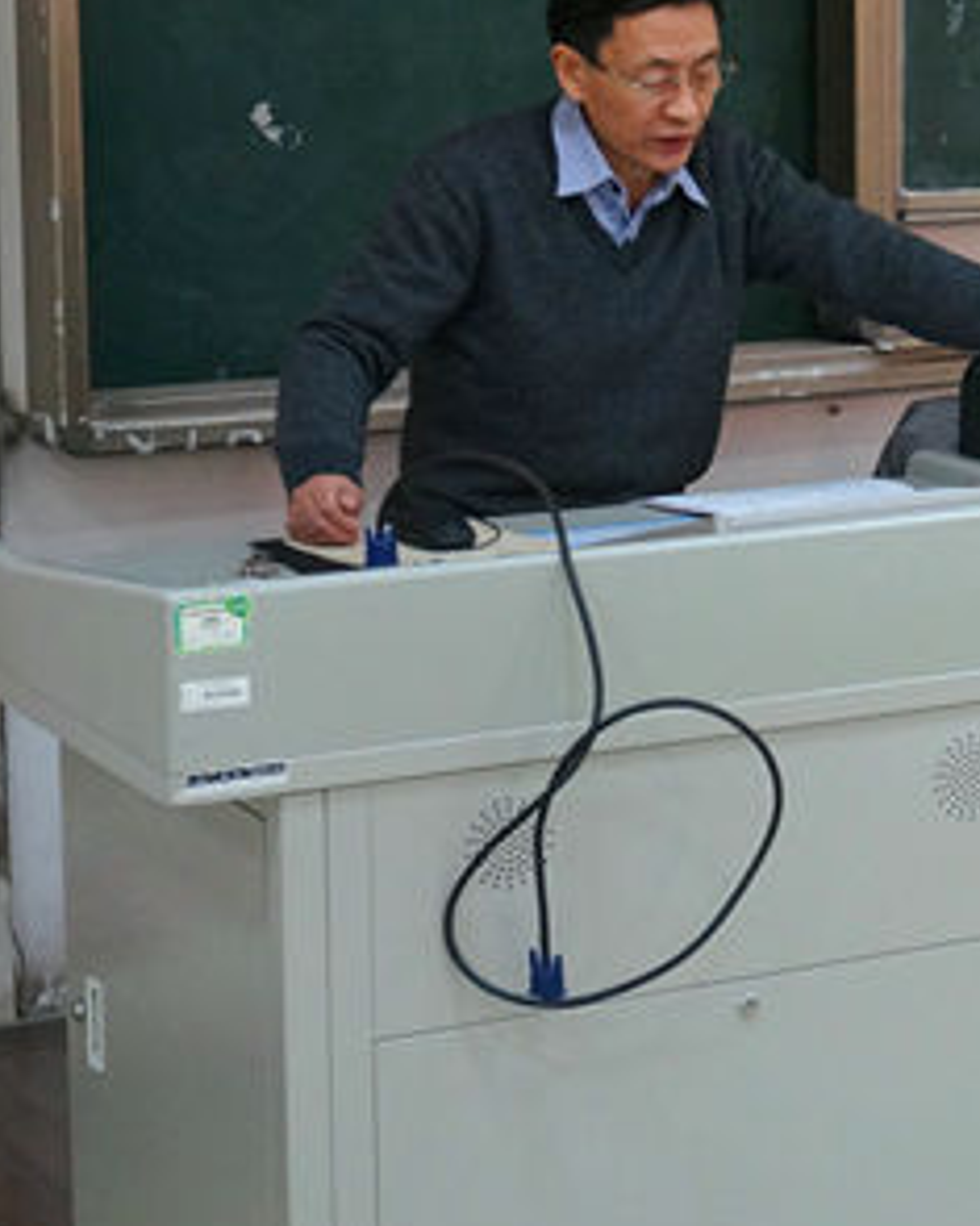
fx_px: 3881
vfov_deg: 17.8
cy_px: 261
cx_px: 1147
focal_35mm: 107
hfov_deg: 14.0
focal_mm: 28
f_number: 4.5
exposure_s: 1/60
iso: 1000
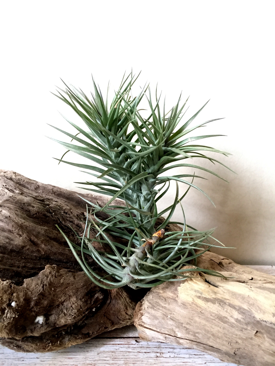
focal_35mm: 29
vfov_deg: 61.7
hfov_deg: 48.2
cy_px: 183
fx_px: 307
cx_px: 138
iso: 320
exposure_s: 1/15
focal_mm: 4.15
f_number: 2.2
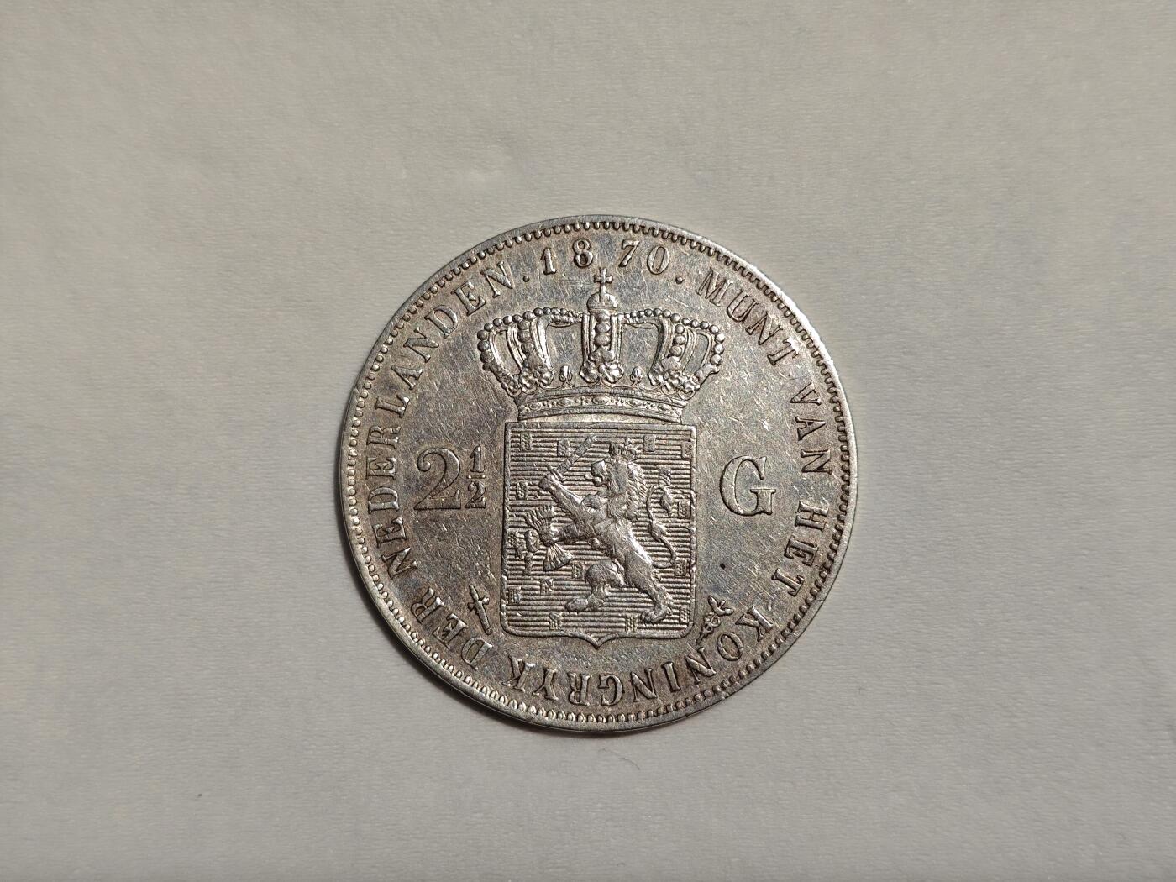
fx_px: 1563
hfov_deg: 41.2
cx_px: 588
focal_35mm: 46
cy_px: 441
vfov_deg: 31.5
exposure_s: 1/100
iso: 400
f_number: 1.6
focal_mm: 6.55
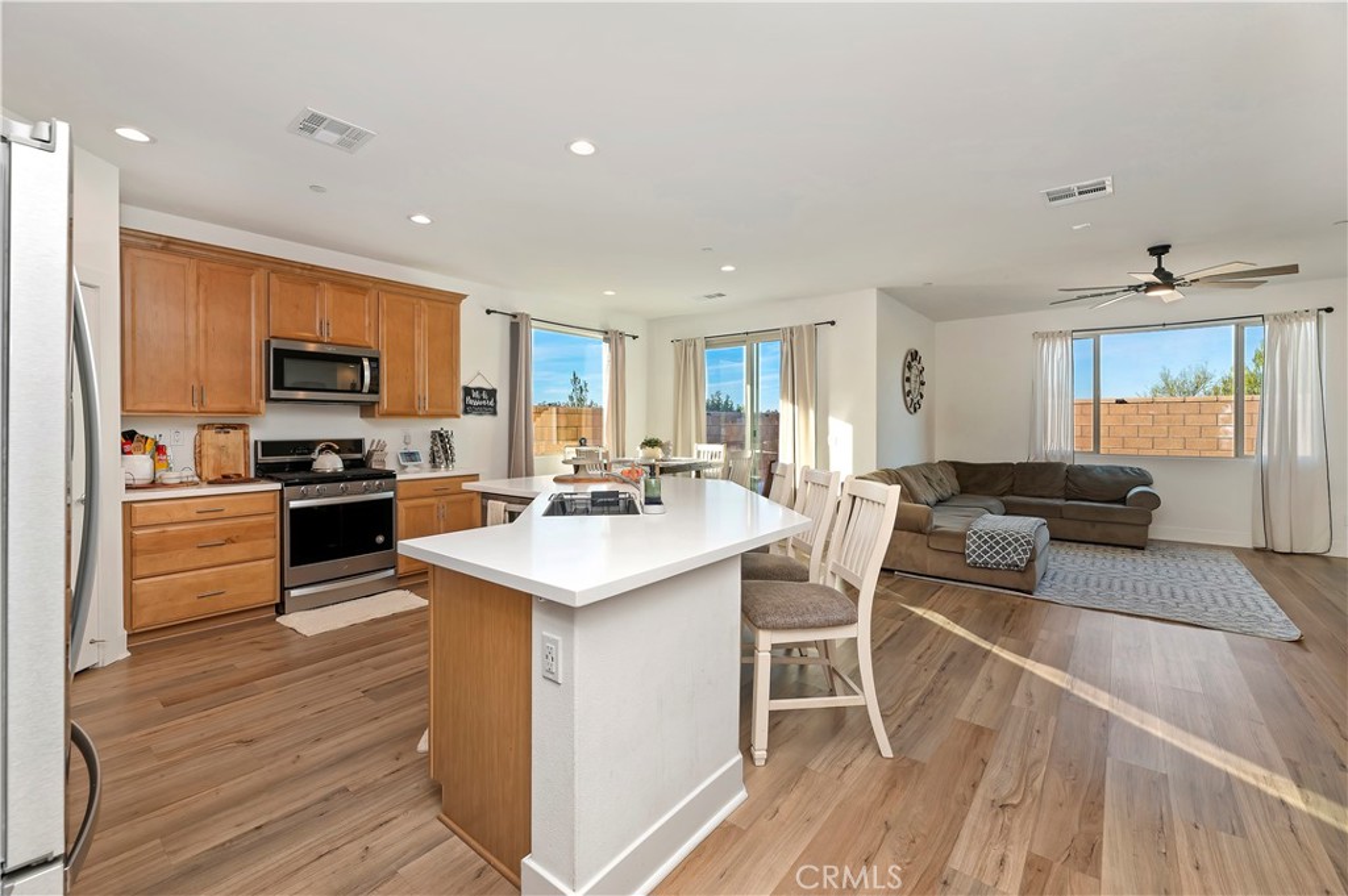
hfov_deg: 104.3
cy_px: 448
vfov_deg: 81.1
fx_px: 524
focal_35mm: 14
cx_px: 674
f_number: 10
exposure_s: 1/40
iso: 500
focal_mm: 14
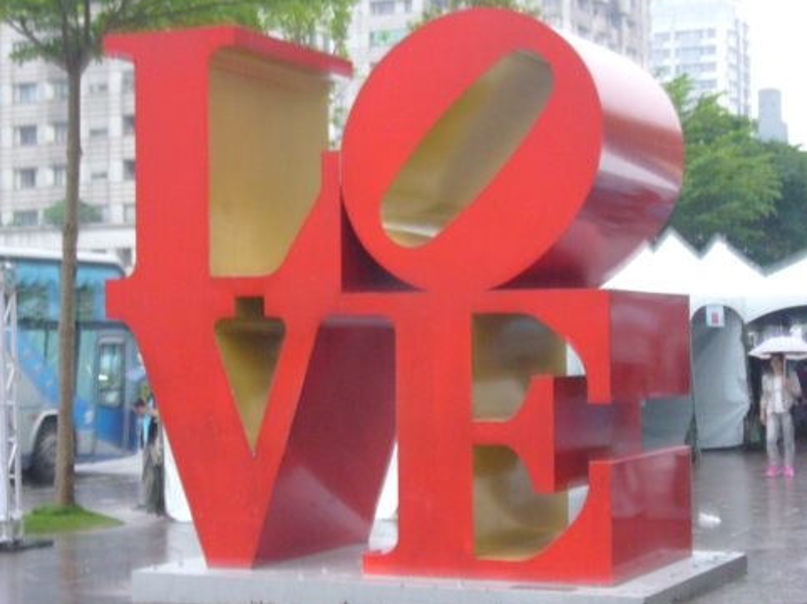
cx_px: 390
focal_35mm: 82
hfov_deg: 23.8
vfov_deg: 18.0
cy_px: 299
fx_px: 1911
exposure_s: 1/15
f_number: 4.3
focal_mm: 13
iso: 250
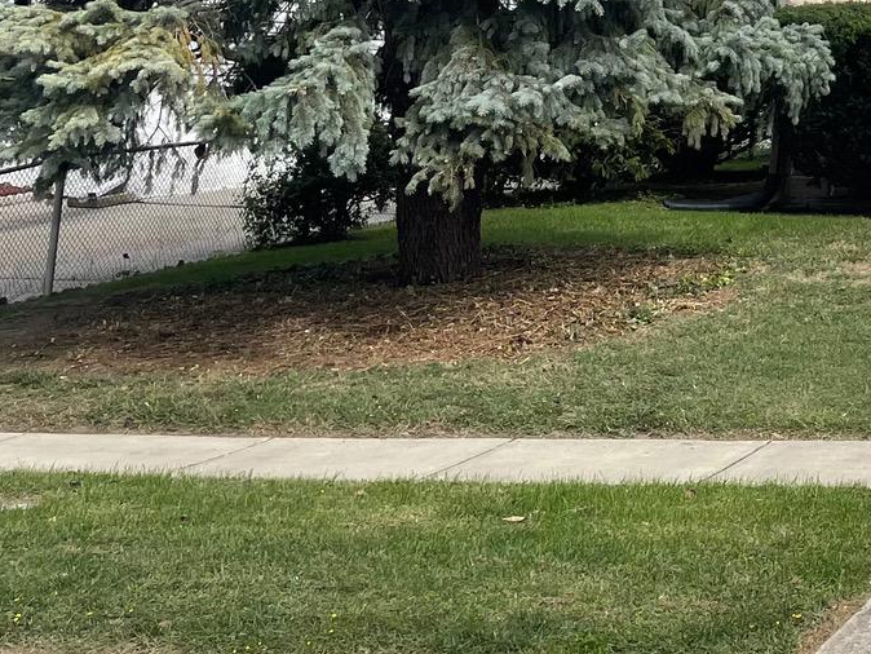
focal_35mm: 79
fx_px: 1988
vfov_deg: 17.9
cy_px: -90
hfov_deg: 21.2
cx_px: 1277
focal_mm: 4.2
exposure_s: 1/2353
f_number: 1.6
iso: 32
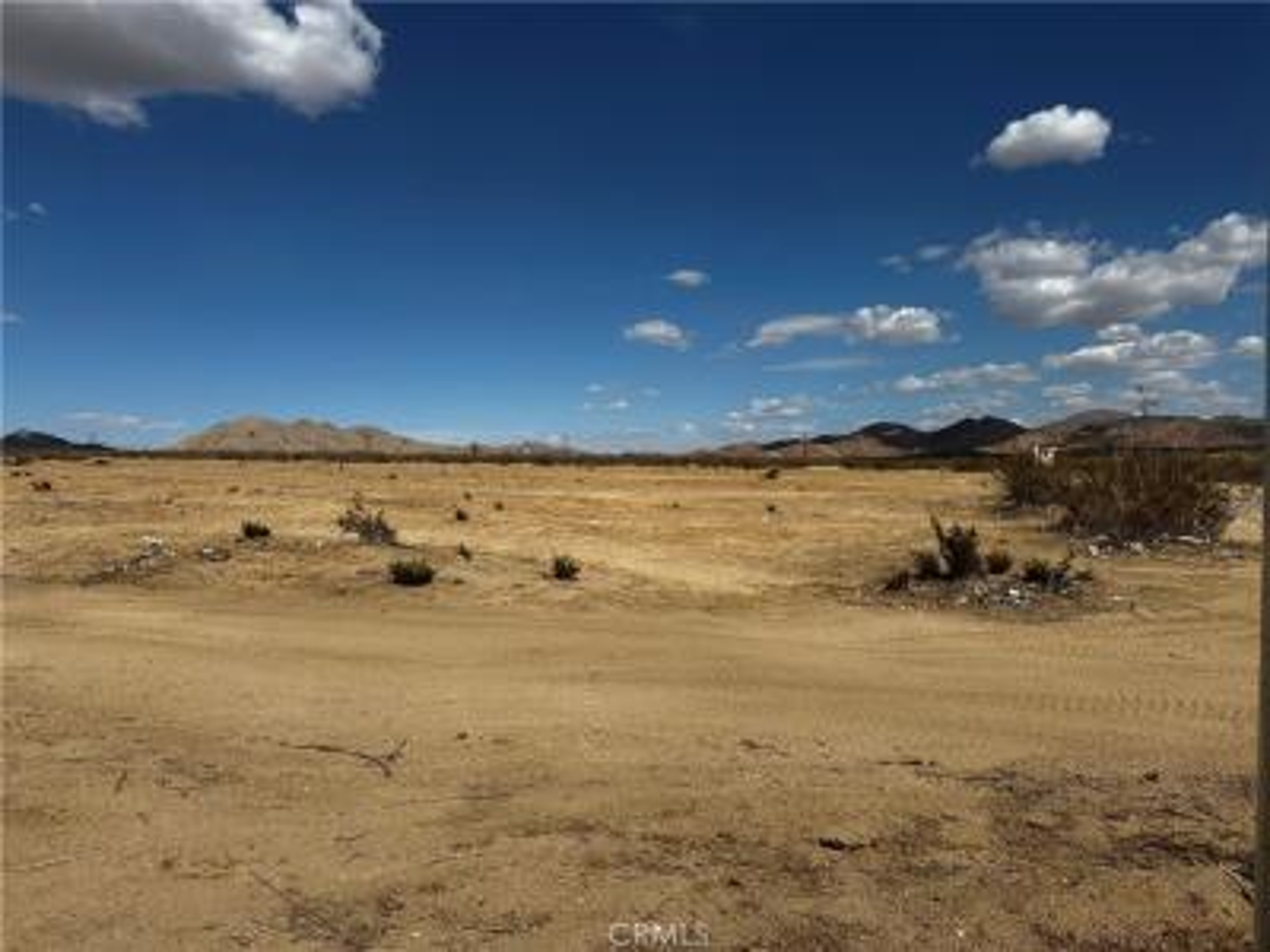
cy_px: 476
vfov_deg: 56.8
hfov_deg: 71.6
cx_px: 635
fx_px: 881
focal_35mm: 24
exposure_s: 1/9709
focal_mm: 6.86
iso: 80
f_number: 1.78
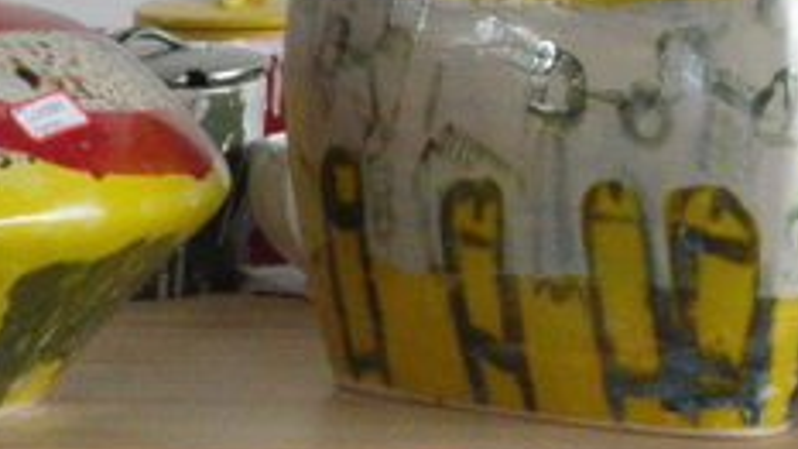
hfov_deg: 6.5
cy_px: -507
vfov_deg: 3.7
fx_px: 6834
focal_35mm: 323
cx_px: 1462
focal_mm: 29.37
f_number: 16
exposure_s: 1/60
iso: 3200
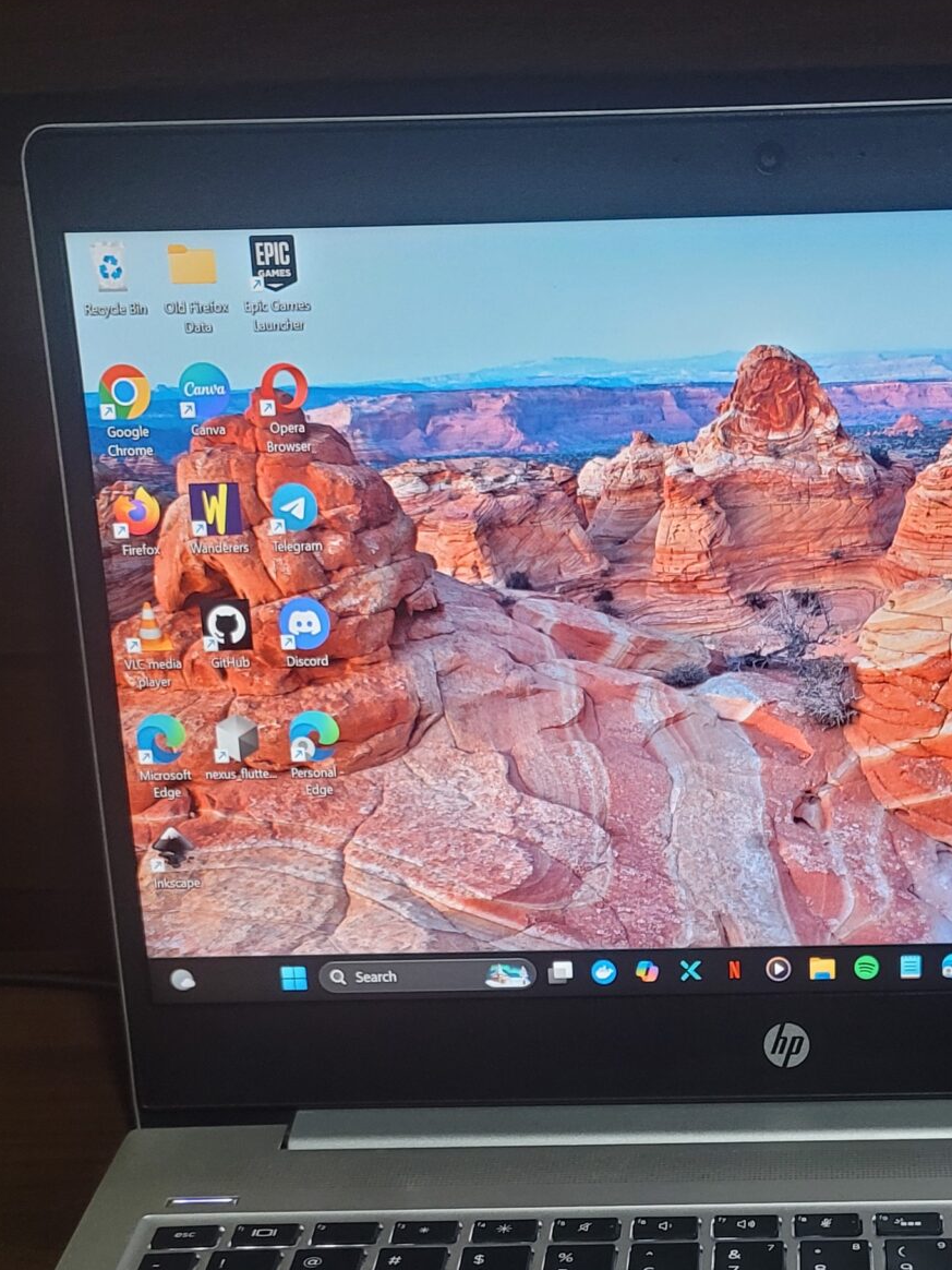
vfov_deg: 33.3
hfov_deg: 26.1
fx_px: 2017
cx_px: 744
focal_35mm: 55
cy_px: 1122
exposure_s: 1/50
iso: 500
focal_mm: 7
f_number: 1.8
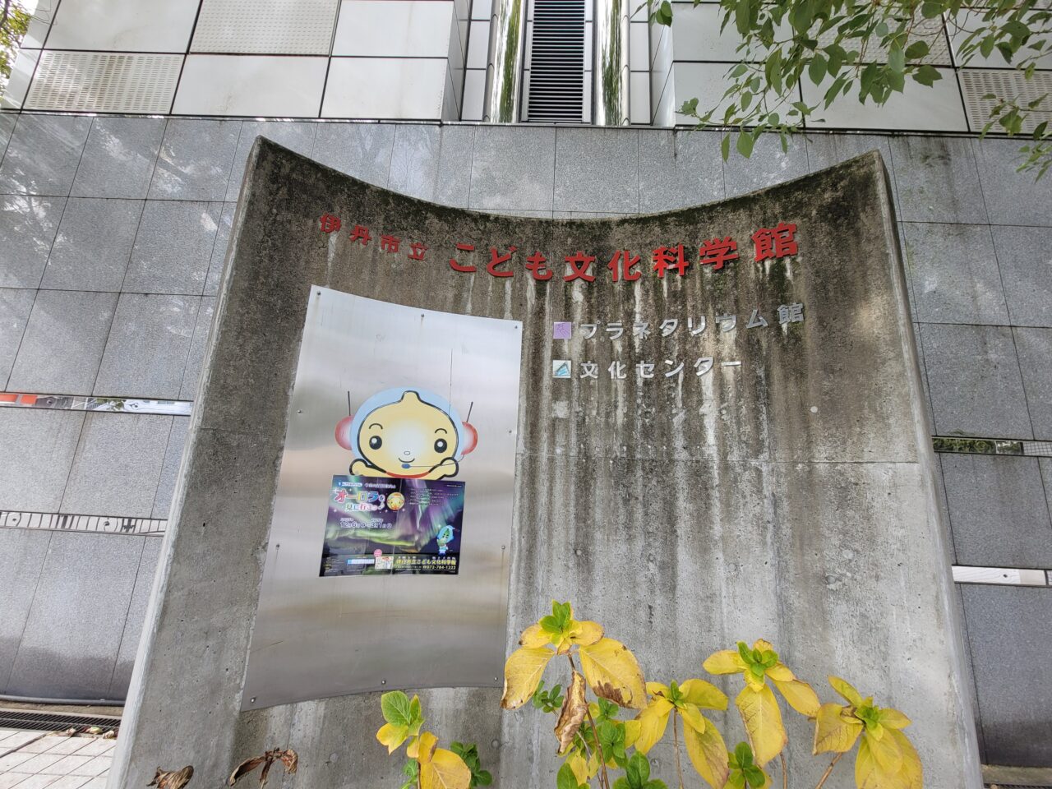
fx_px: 395
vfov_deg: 89.9
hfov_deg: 106.2
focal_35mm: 13
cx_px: 526
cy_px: 394
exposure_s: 1/187
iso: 64
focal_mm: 2.2
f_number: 2.2
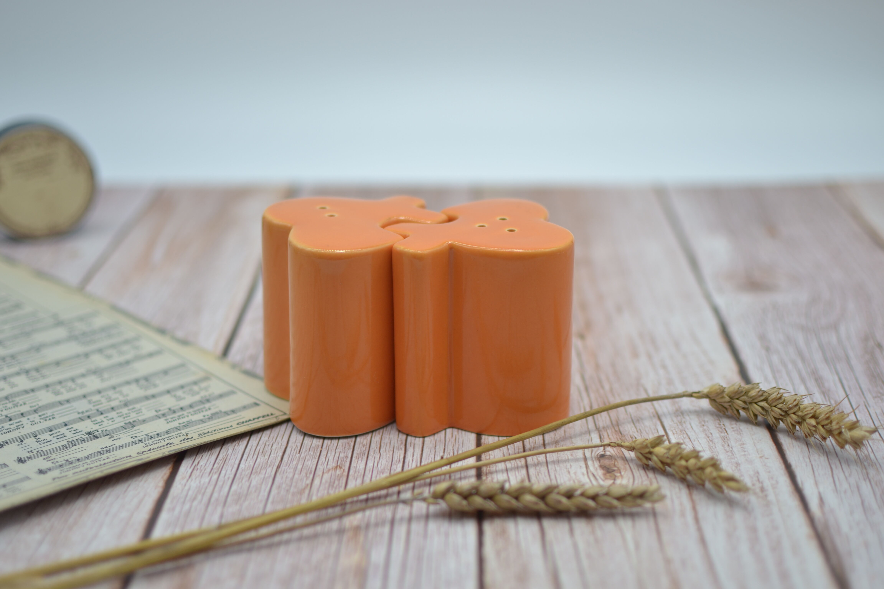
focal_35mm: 52
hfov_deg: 37.9
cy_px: 294
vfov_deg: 25.8
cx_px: 442
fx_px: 1289
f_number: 1.8
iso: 100
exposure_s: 1/500
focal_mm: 35
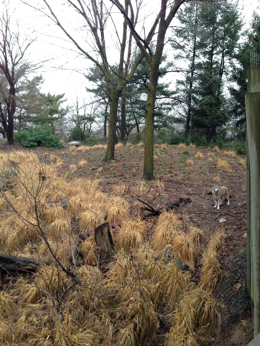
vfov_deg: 55.4
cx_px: 130
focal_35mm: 33
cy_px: 173
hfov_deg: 42.9
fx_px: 330
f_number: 2.4
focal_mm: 4.13
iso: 80
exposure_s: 1/120
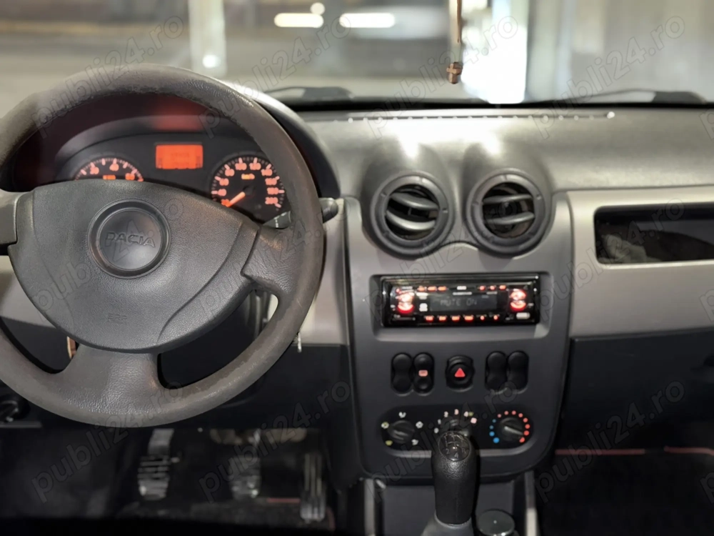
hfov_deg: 39.7
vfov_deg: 30.3
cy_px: 268
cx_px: 357
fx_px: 990
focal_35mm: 48
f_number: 1.78
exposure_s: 1/5
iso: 160
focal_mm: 6.76
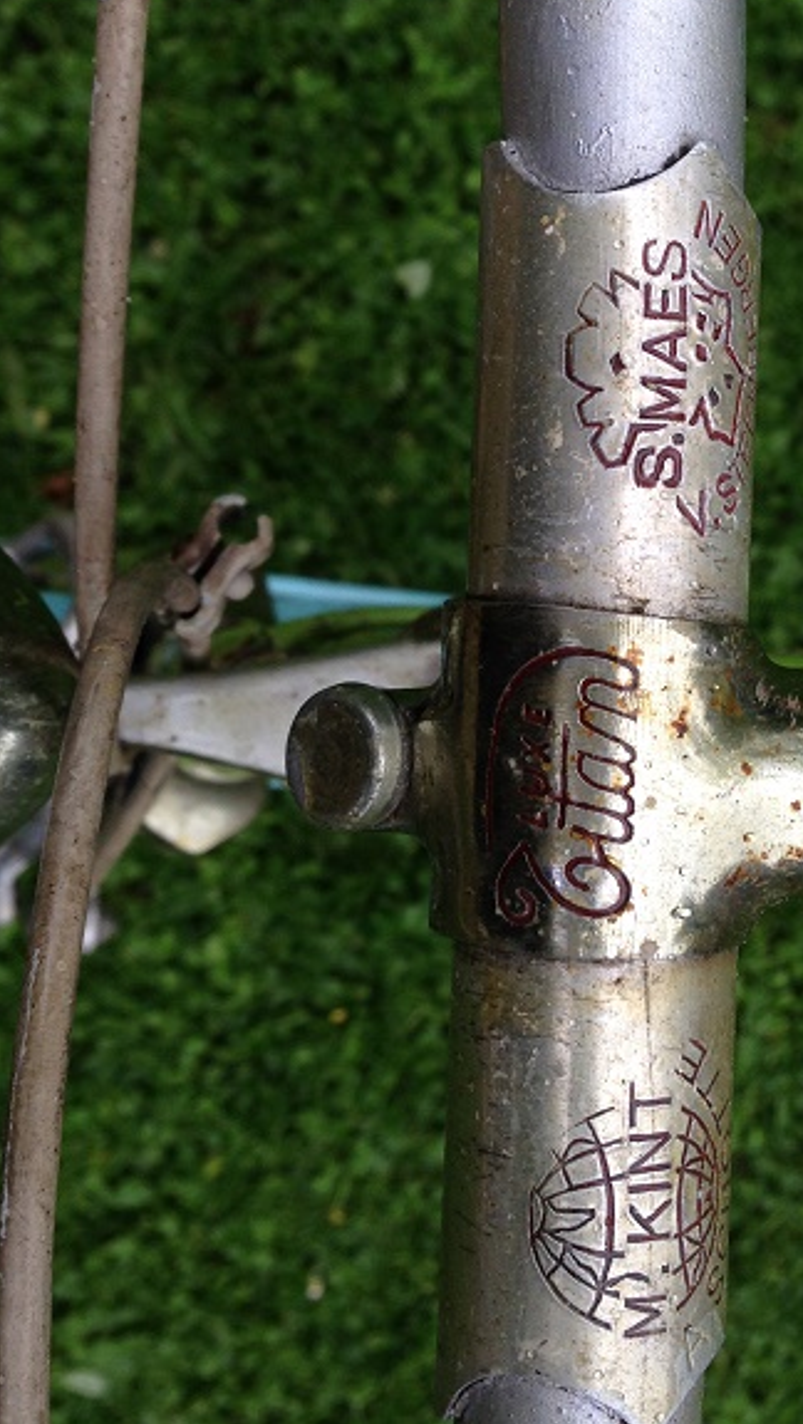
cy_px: 617
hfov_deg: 23.3
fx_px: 1928
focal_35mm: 51
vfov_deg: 40.5
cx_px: 612
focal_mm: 4.12
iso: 50
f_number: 2.4
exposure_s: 1/120
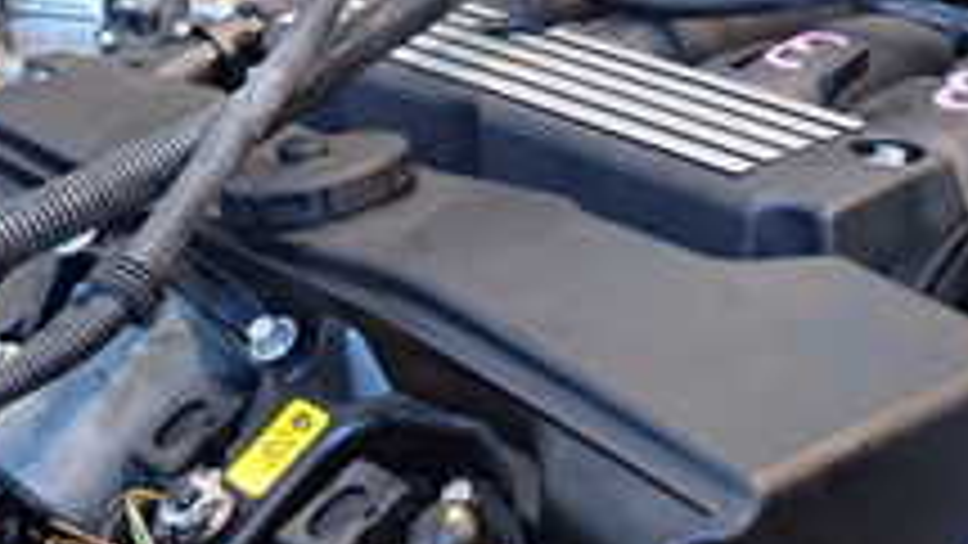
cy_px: 755
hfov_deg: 27.7
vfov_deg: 15.0
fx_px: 1951
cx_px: 635
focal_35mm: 76
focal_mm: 4.5
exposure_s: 1/30
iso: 640
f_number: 2
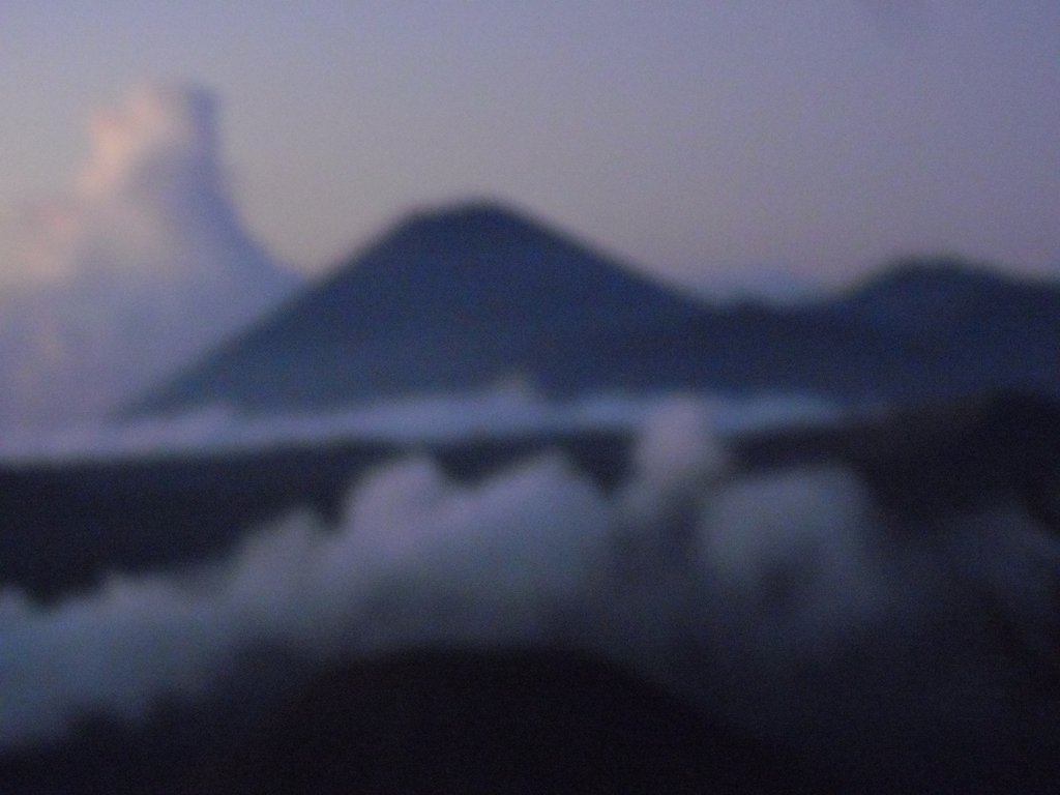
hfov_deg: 17.4
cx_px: 530
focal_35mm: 113
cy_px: 398
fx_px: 3460
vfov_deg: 13.1
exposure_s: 1/8
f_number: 5.2
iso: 800
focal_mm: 18.6
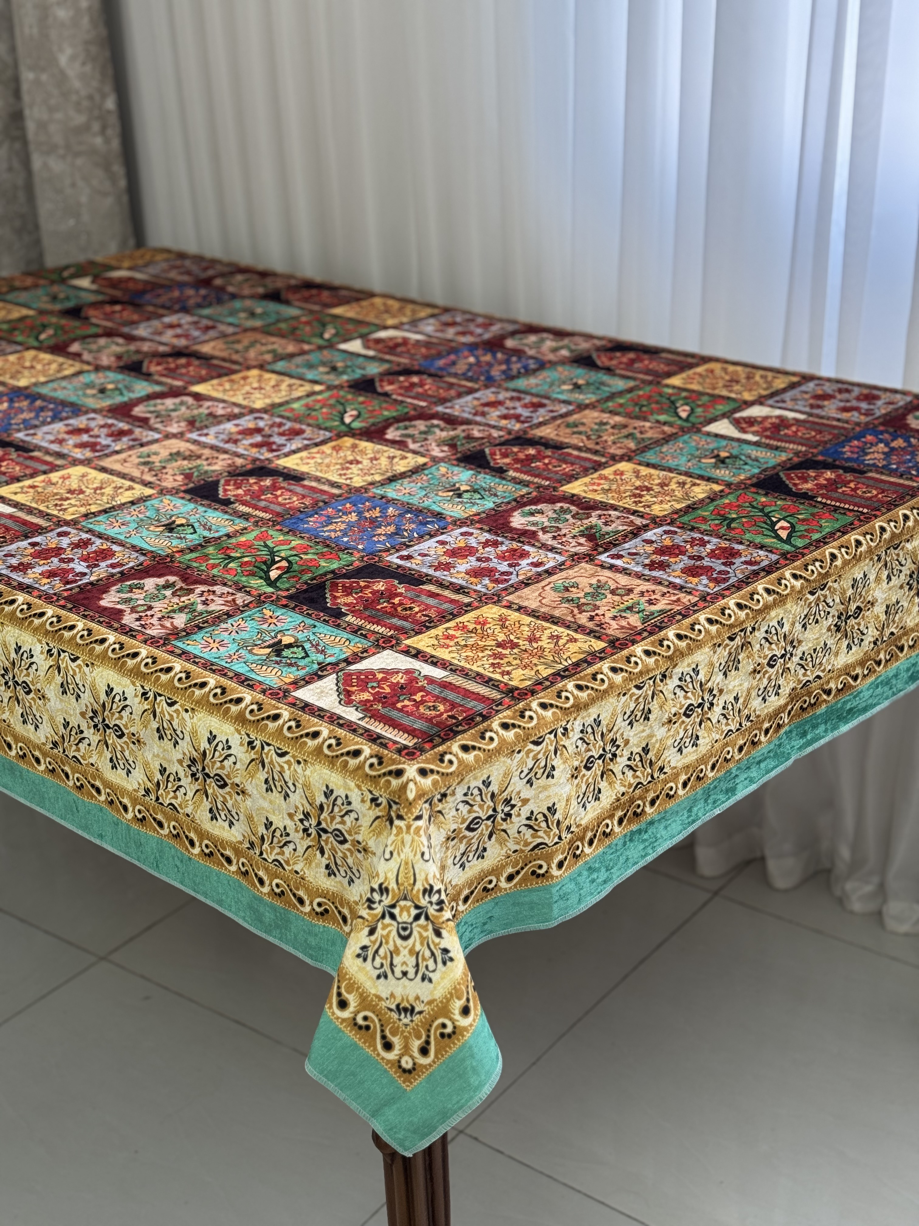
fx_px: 1699
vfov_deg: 39.7
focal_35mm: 48
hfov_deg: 30.3
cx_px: 460
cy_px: 613
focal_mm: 6.76
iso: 100
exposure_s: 1/50
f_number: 1.78
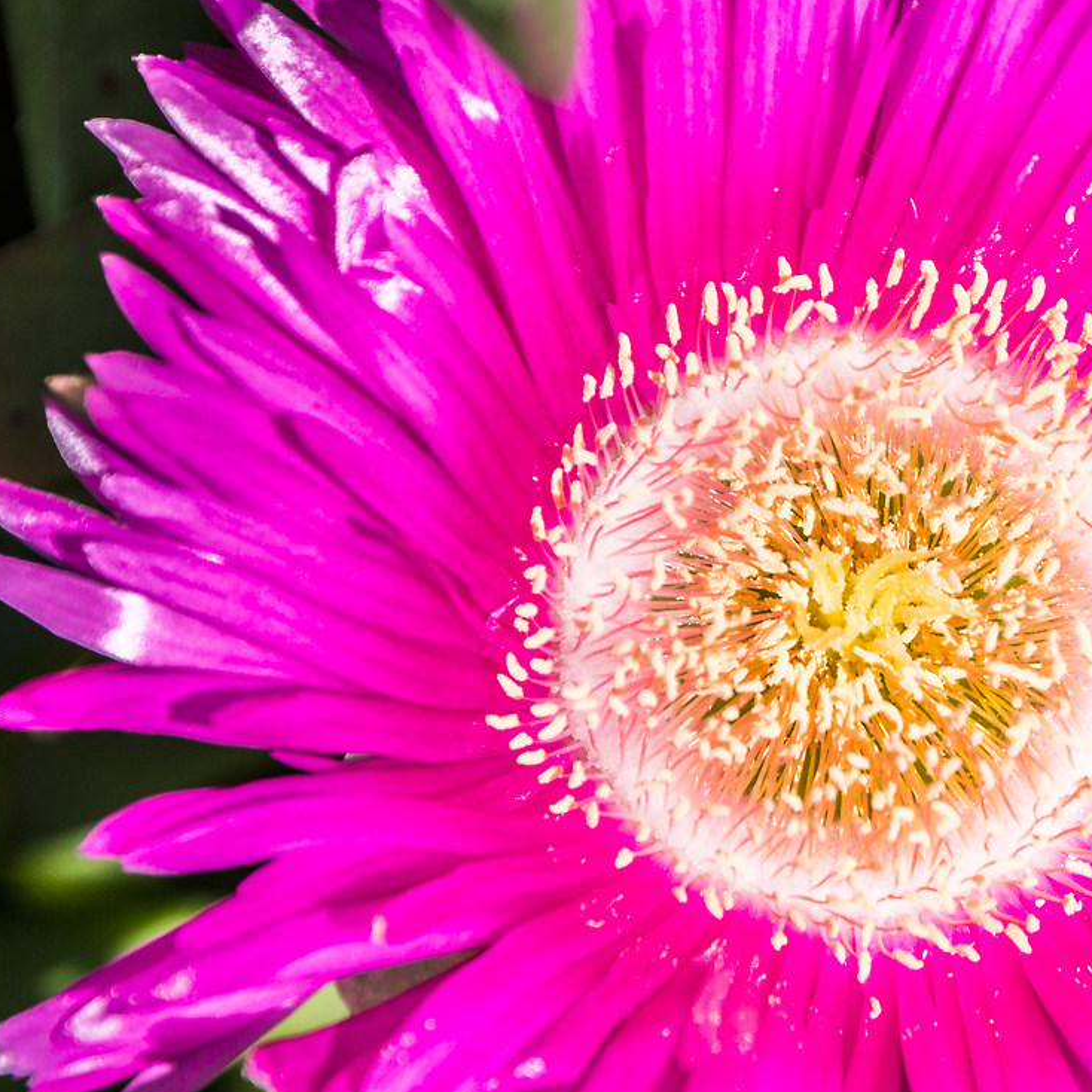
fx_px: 11885
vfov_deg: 5.3
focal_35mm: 333
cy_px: 516
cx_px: 866
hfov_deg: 5.3
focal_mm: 80
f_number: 7.1
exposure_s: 1/640
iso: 100
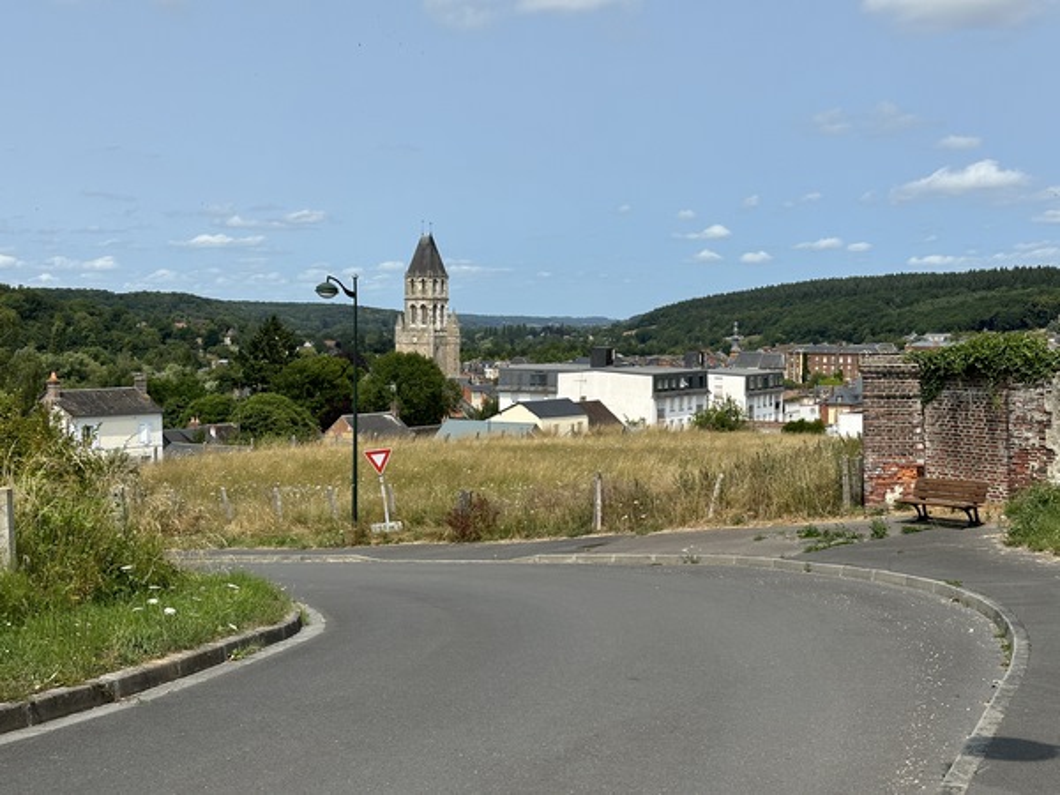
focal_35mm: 48
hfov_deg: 39.7
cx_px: 530
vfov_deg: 30.3
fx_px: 1470
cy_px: 398
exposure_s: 1/5263
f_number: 1.78
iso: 64
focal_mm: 6.86
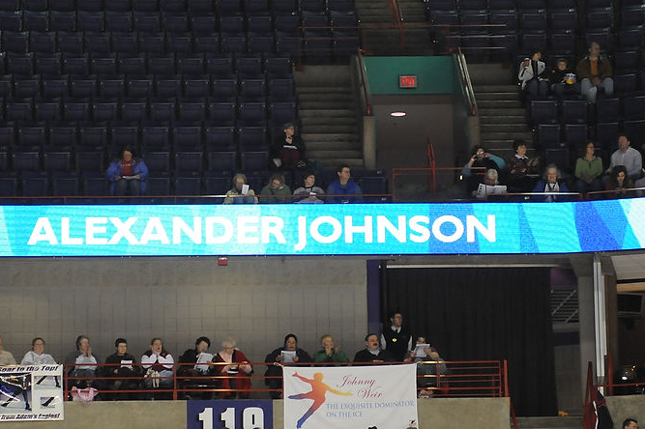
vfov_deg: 10.9
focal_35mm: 126
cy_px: 239
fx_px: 2256
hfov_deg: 16.3
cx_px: 261
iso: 1600
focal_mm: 70
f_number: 2.8
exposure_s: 1/250
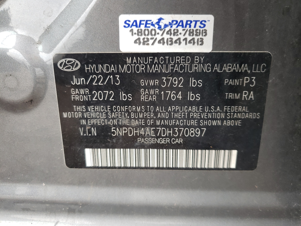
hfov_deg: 67.3
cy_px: 113
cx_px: 150
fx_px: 226
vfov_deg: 53.1
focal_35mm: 26
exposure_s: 1/60.2
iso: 63
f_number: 1.5
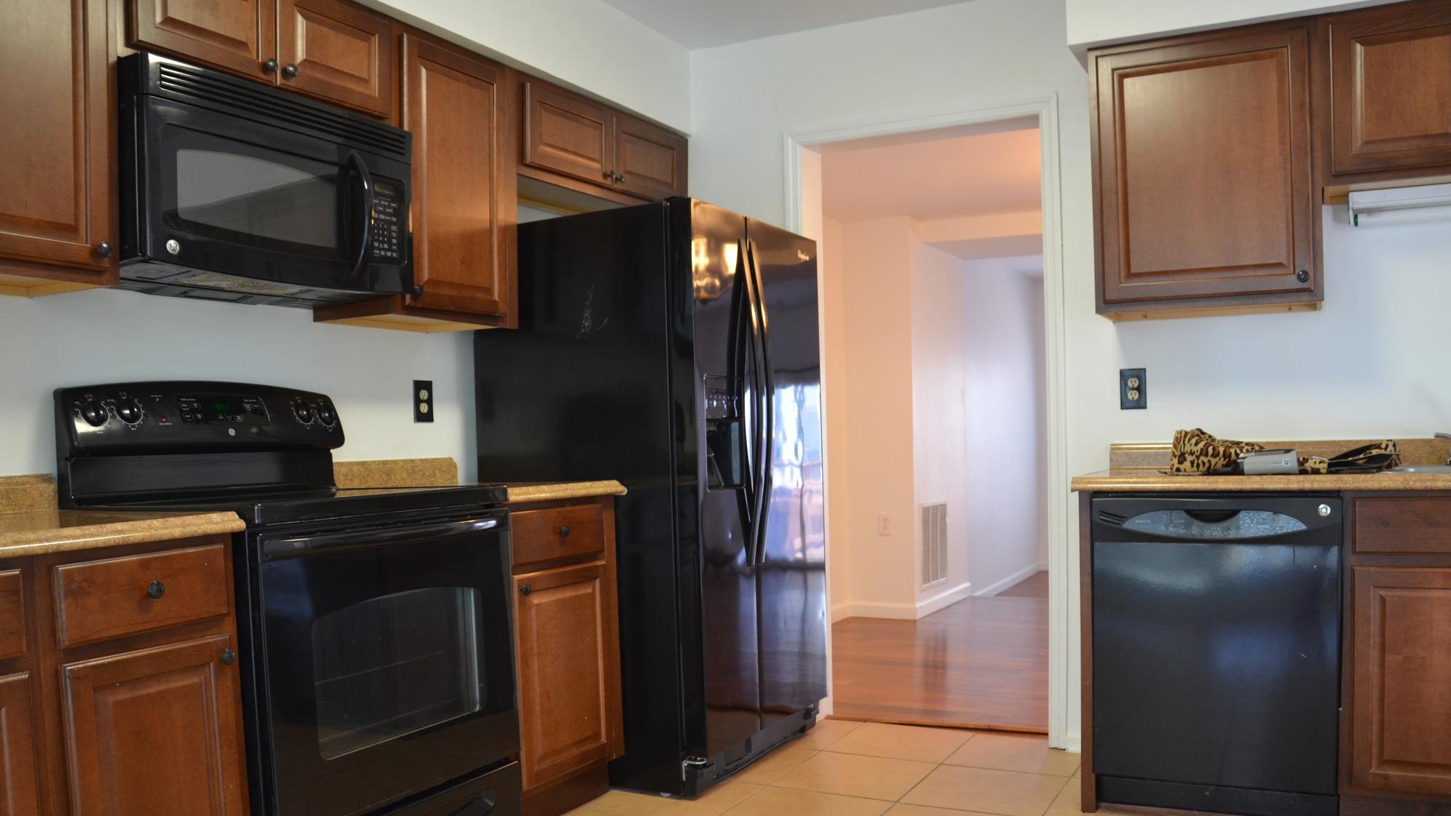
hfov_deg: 66.1
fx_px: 1116
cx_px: 740
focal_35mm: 29
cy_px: 468
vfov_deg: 40.1
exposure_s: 1/60
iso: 800
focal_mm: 18
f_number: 4
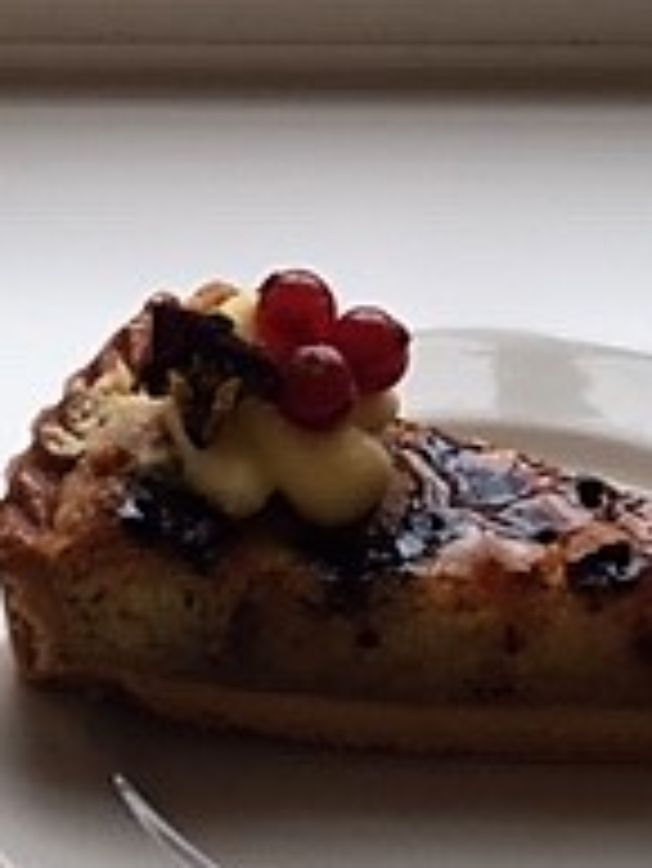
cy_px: -270
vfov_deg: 18.9
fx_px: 2408
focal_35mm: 96
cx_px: 171
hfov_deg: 15.4
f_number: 2.2
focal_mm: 4.15
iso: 32
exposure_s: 1/100
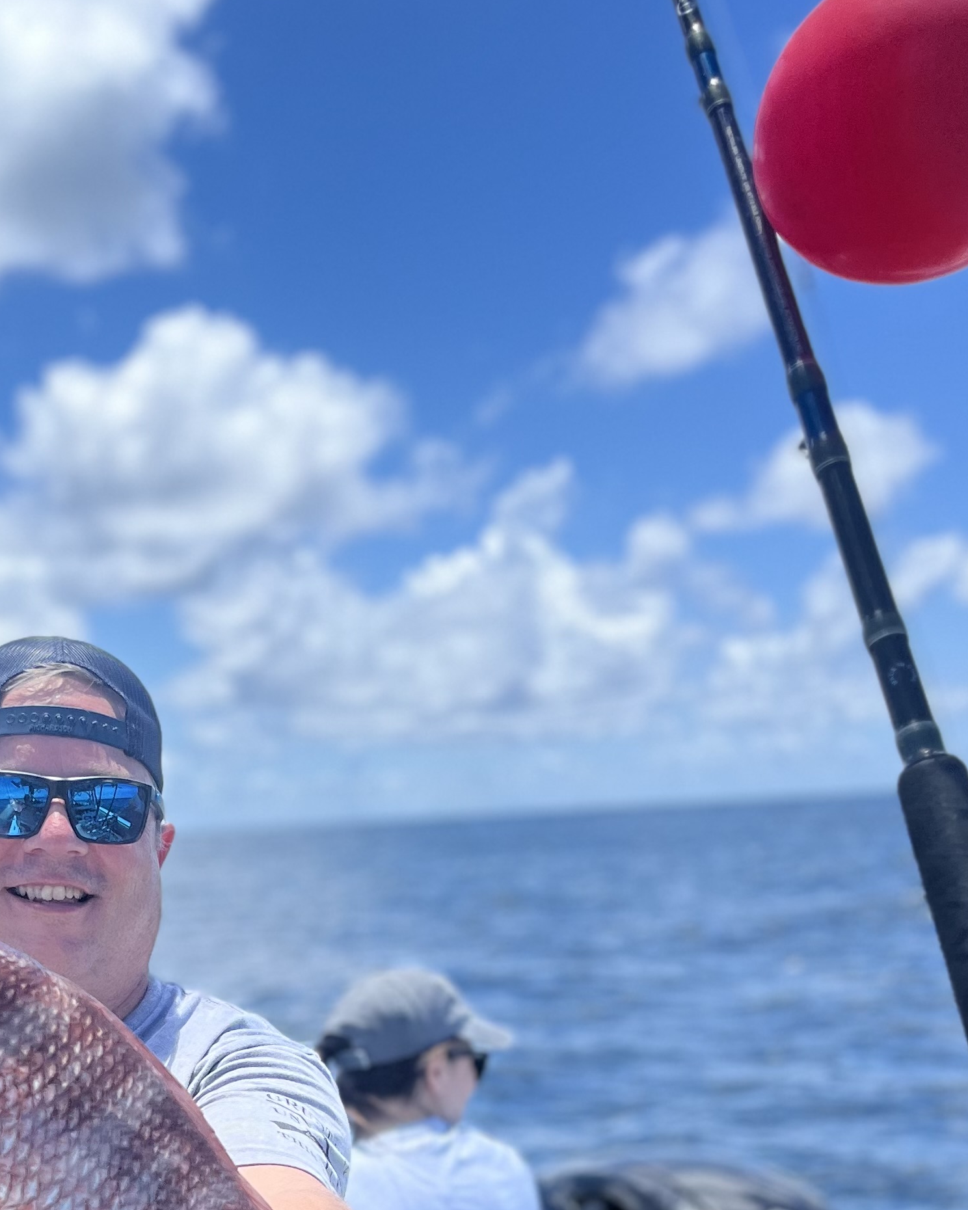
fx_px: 1970
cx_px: 102
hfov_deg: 26.7
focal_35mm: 55
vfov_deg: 32.2
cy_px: 1128
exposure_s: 1/2358
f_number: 1.6
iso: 50
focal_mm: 5.1
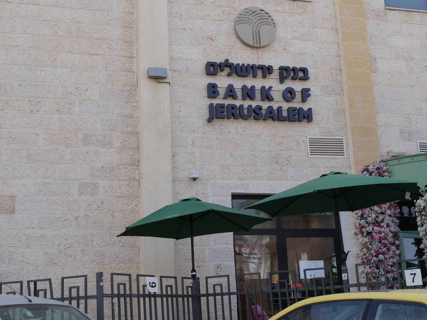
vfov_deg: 28.0
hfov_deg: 36.8
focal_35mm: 52
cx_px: 214
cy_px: 160
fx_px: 641
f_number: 7.1
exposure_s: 1/250
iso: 200
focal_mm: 26
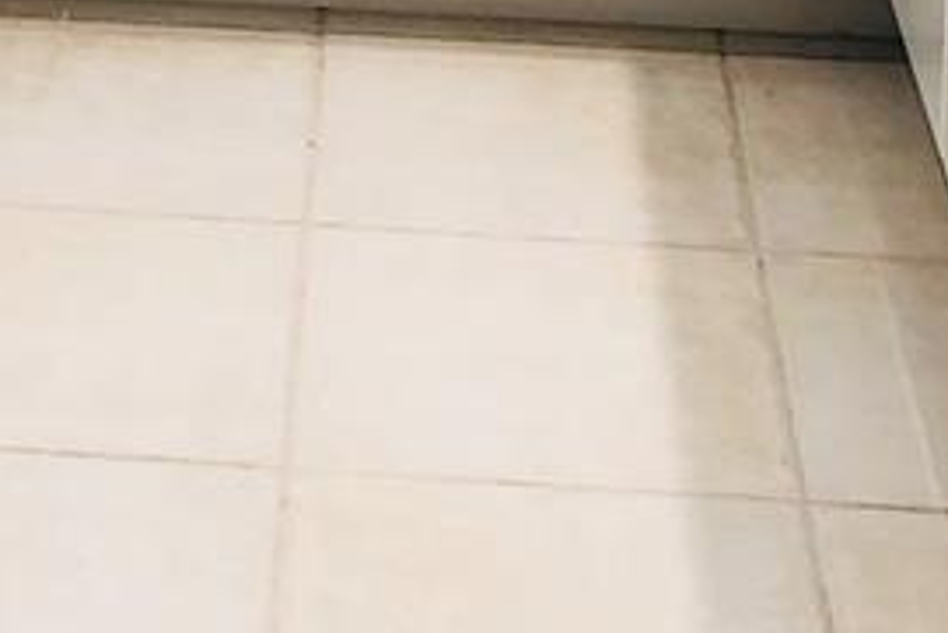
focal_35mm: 129
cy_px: -934
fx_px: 3399
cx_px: 56
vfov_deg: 9.4
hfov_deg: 15.6
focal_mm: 4
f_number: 1.8
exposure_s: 1/119
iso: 50
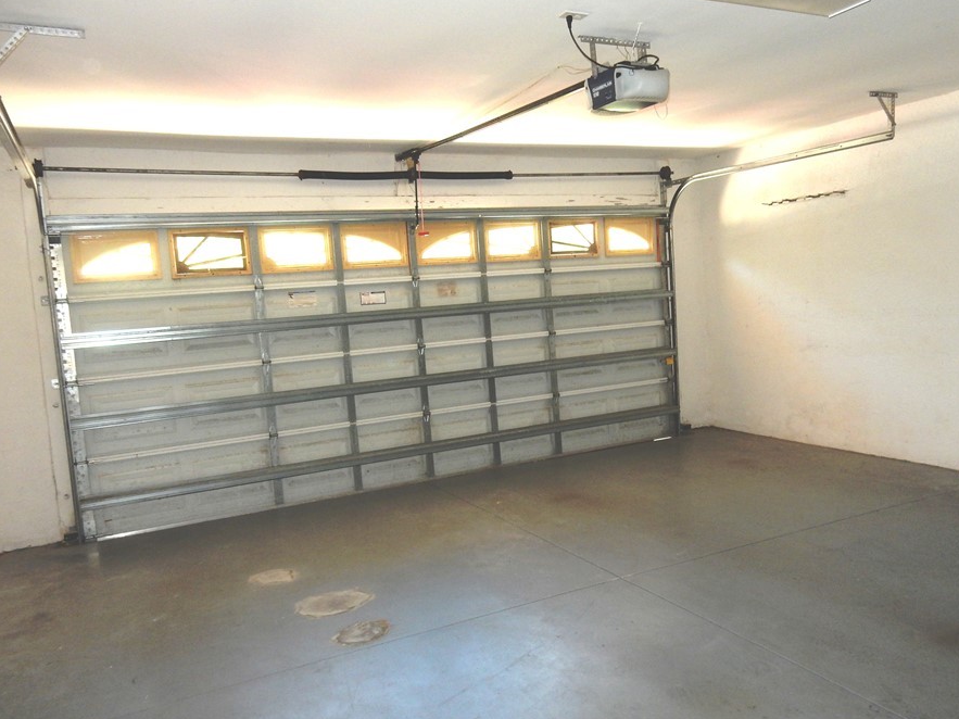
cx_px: 538
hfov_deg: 61.5
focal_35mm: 29
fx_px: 803
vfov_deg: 48.2
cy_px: 356
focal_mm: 4.5
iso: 200
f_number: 3.7
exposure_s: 1/30
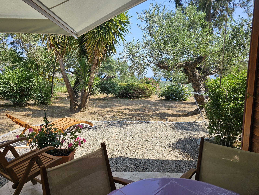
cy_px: 98
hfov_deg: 73.9
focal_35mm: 23
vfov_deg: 58.9
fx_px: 172
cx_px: 130
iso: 10
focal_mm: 6.3
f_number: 1.7
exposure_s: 1/406
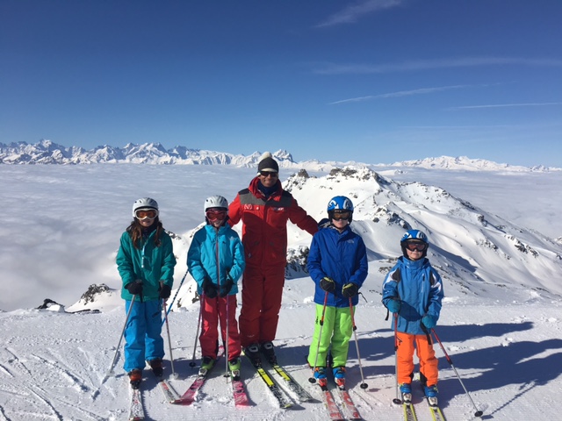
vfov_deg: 48.2
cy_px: 210
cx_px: 281
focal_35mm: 29
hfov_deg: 61.7
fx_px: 471
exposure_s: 1/4525
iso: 25
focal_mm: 4.15
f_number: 2.2
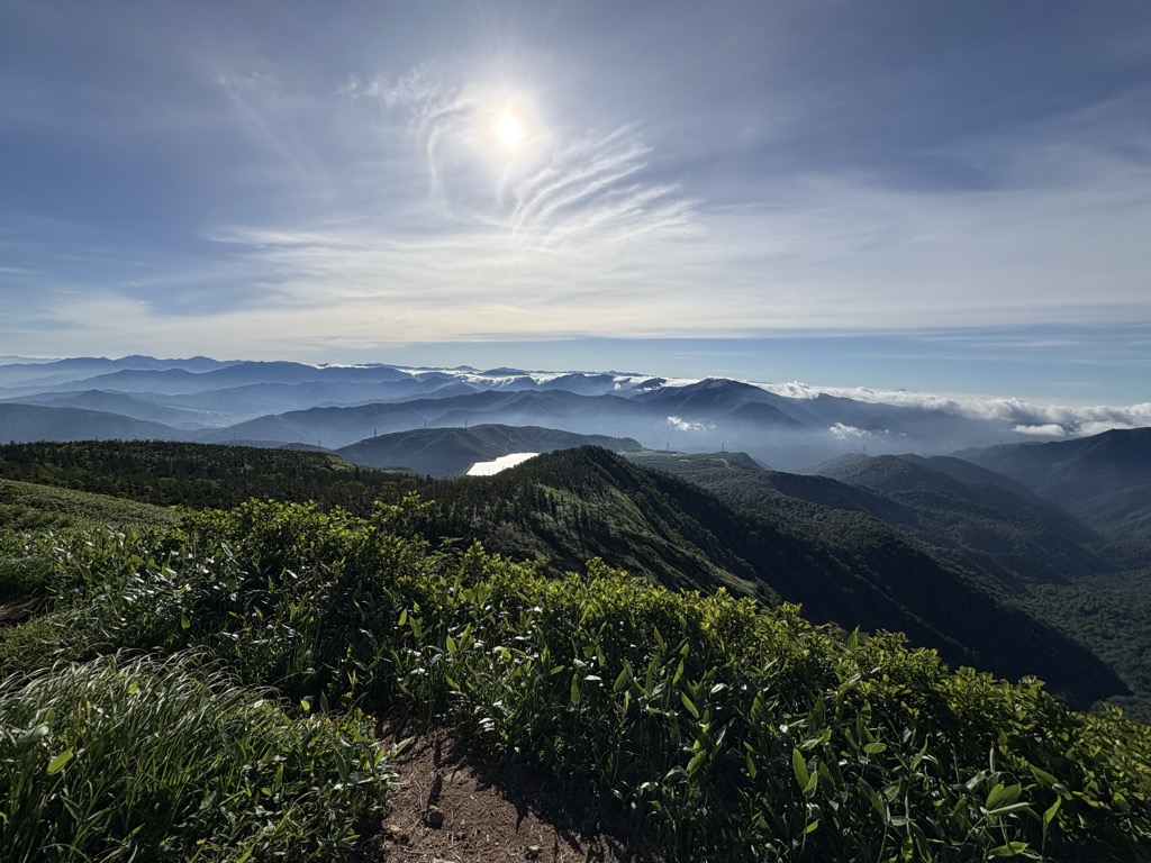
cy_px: 432
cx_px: 576
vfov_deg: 85.7
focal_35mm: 14
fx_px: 466
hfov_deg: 102.1
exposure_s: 1/6135
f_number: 2.2
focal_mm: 2.22
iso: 50
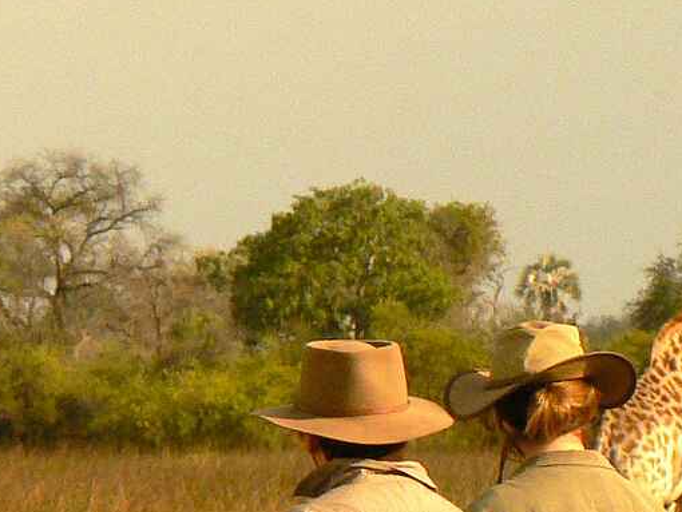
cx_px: -234
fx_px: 12241
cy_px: 275
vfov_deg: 2.4
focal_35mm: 621
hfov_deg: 3.2
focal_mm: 32.9
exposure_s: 1/800
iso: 200
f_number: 5.6
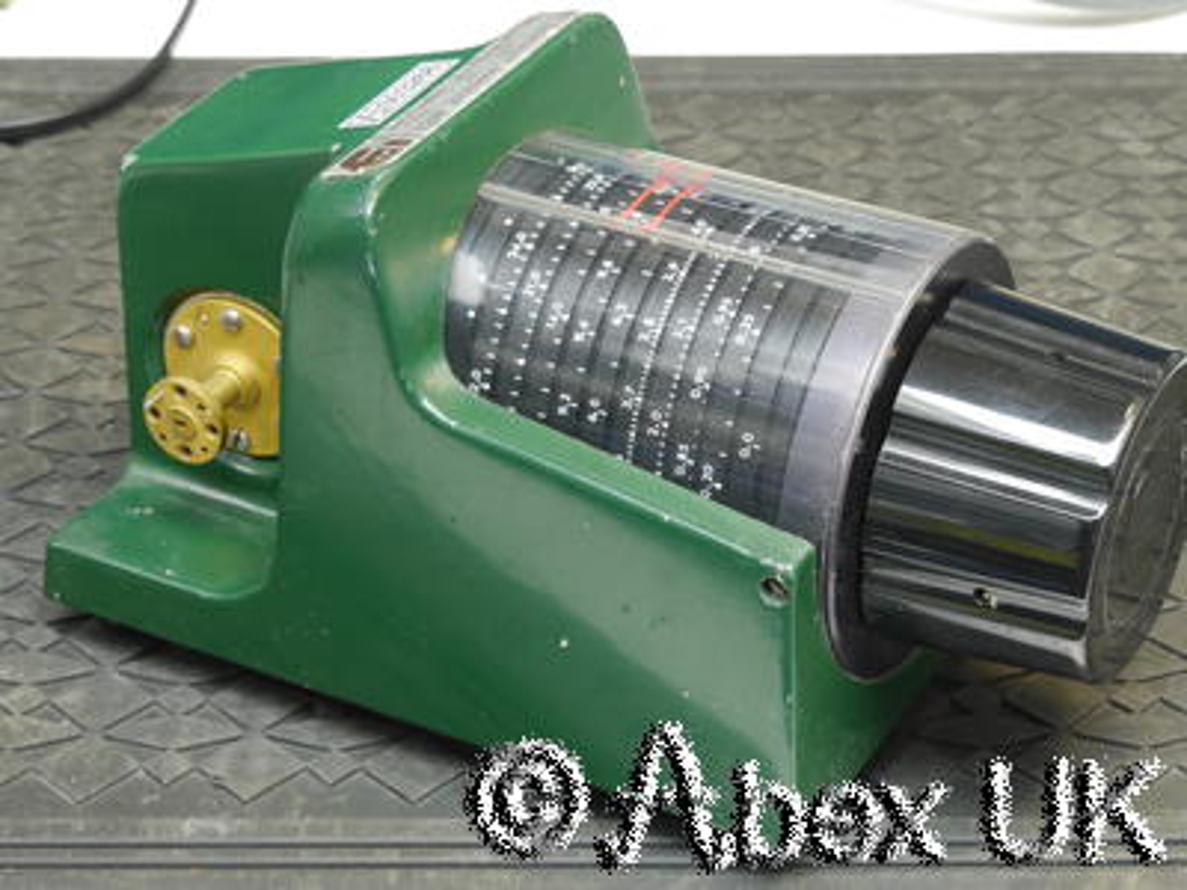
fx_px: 3155
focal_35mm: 92
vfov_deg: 16.1
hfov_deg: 21.3
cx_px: 594
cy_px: 445
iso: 400
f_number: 11
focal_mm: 46
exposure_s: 1/3.2
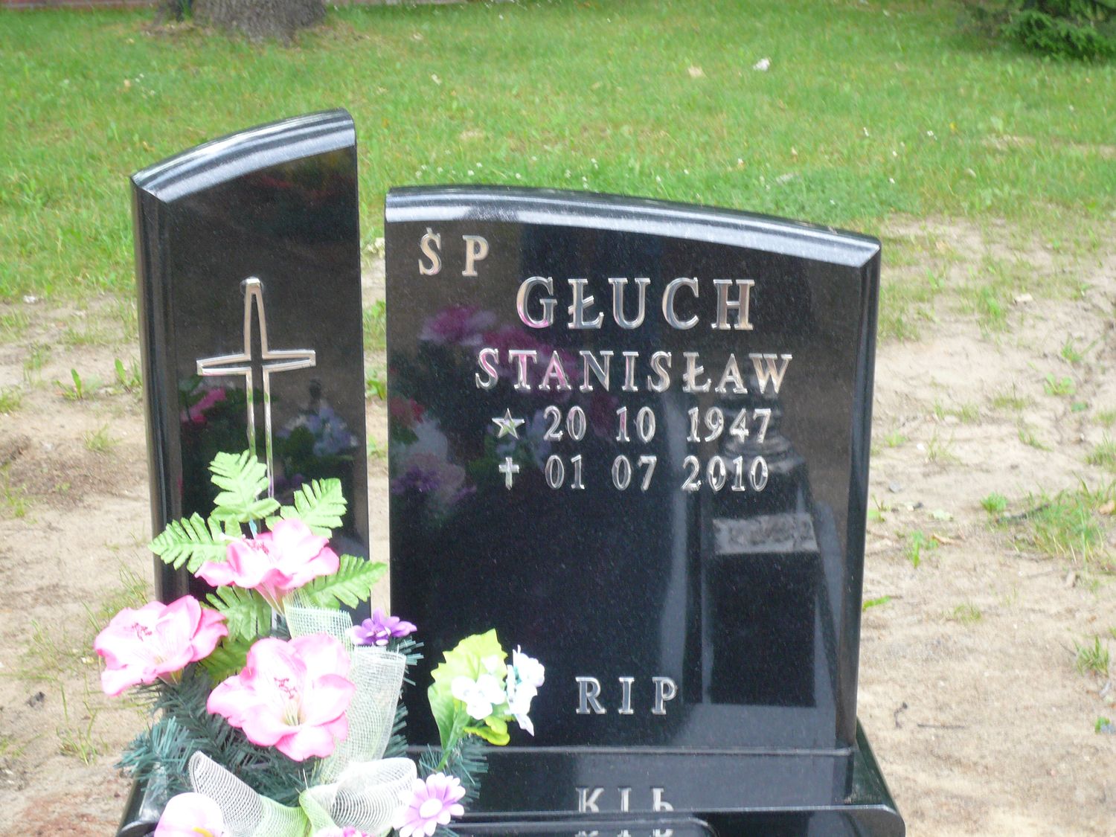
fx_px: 2031
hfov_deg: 30.7
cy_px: 418
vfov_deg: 23.3
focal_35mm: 63
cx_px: 558
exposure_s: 1/25
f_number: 4.1
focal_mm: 10.3
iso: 100
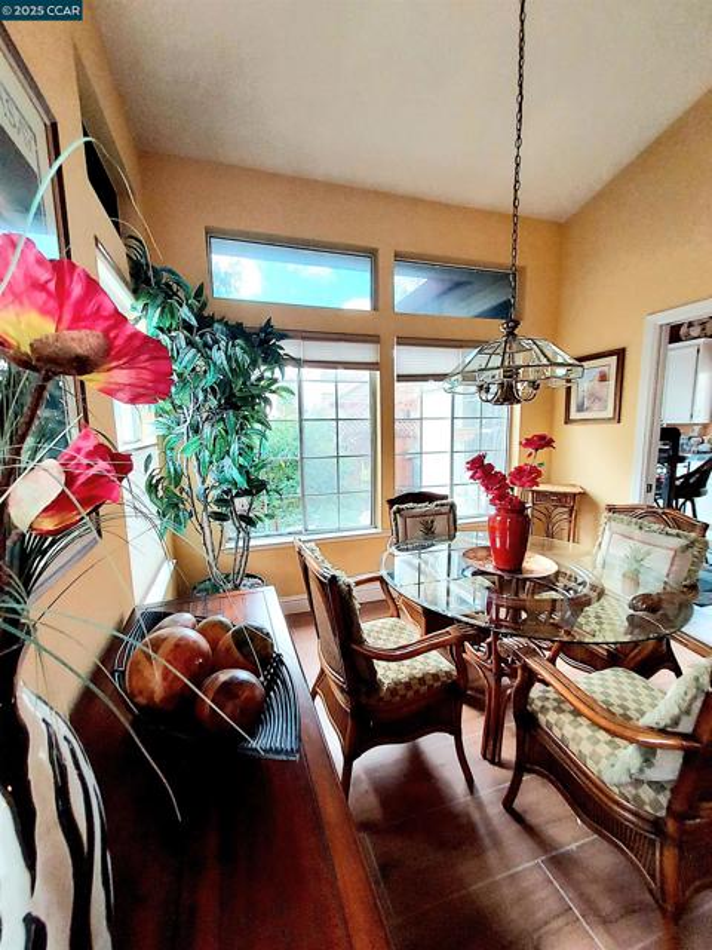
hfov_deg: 89.9
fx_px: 357
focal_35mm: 13
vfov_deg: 106.2
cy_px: 475
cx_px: 356
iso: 80
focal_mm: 1.42
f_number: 2.2
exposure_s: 1/60.2
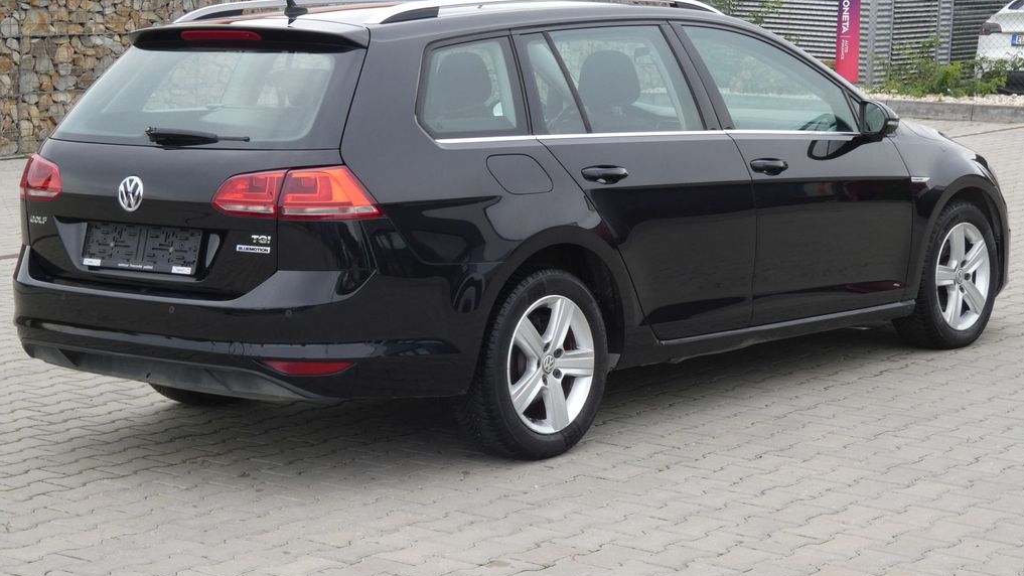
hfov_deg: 26.9
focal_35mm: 79
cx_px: 515
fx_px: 2145
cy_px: 218
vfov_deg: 15.3
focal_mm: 12.9
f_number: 5.6
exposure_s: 1/80
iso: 100
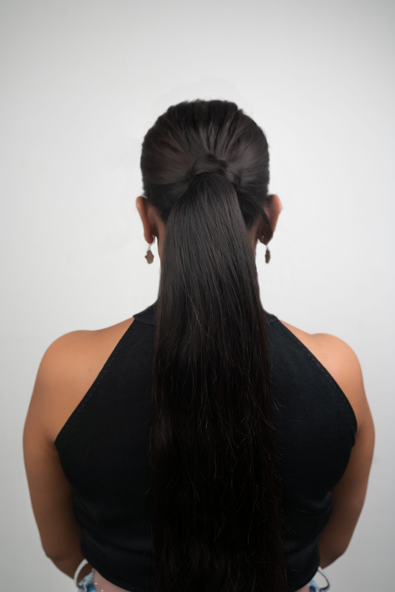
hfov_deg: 37.9
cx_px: 198
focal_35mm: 35
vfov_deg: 54.4
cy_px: 296
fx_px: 576
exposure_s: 1/160
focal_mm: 35
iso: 200
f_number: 3.5
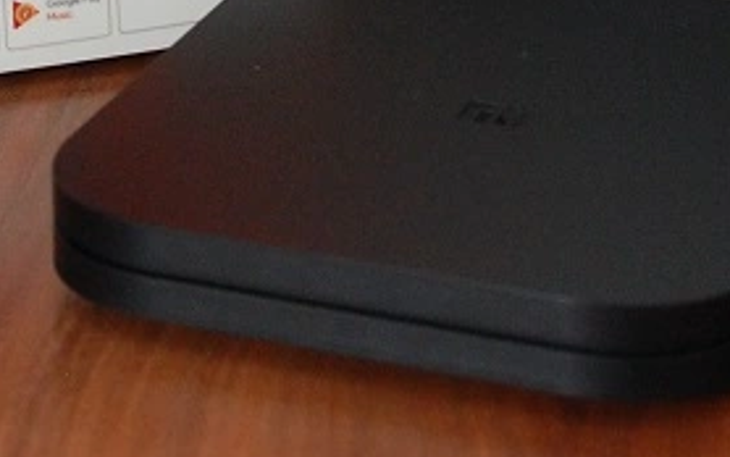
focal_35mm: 302
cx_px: 302
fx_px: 6007
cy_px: -352
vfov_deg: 4.3
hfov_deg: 7.0
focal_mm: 55
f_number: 5.6
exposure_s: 1/20
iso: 800
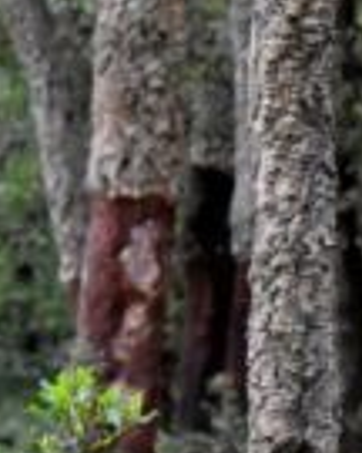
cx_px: -352
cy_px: -185
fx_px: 10721
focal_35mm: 801
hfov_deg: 1.9
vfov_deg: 2.4
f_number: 7.1
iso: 8000
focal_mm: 75
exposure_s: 1/800
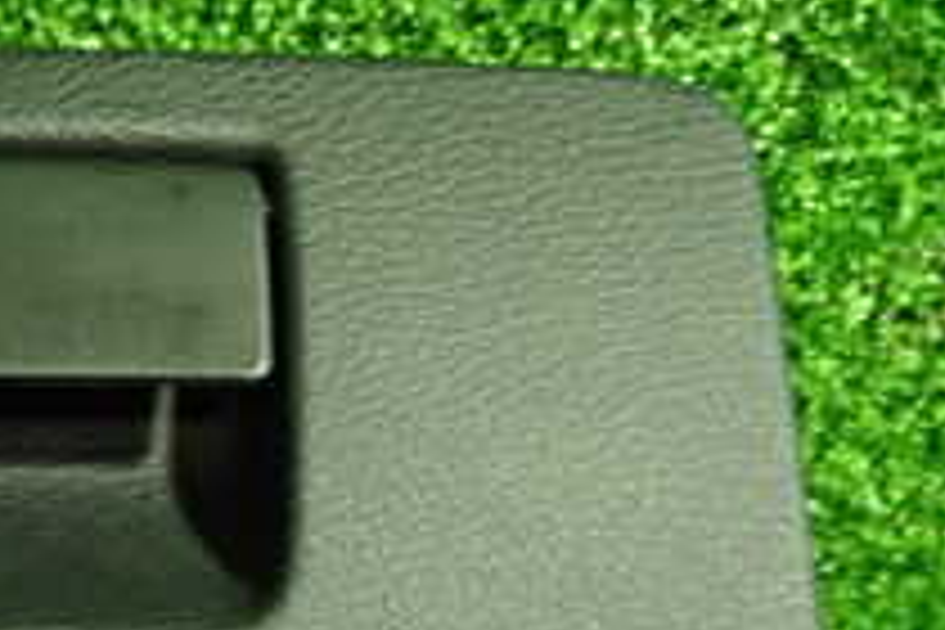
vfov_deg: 14.8
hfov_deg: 22.3
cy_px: 756
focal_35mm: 89
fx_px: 2336
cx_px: 76
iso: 500
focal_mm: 5.4
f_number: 2.3
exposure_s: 1/30
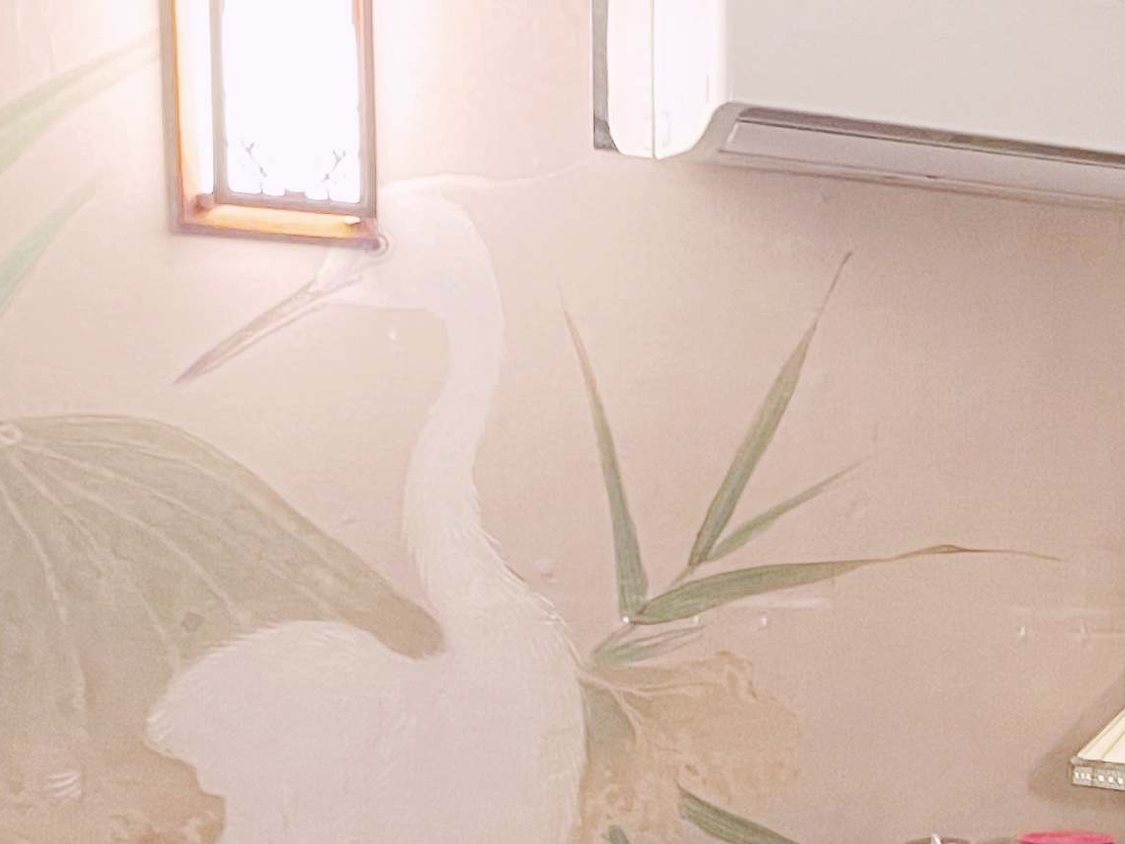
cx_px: 1439
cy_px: 1008
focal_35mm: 91
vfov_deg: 15.6
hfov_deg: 19.9
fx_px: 2957
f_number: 1.6
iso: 640
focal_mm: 4.2
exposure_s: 1/30
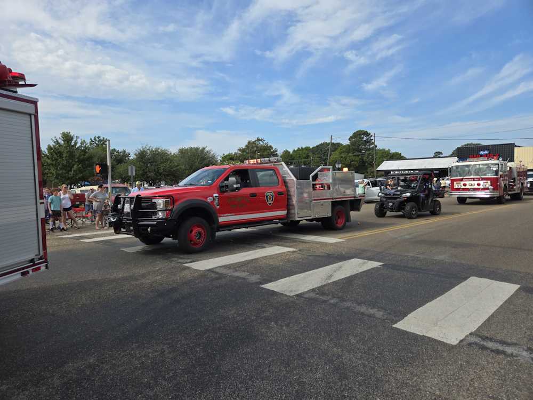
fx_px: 354
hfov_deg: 73.9
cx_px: 266
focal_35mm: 23
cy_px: 200
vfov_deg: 58.9
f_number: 1.8
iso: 25
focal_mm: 5.4
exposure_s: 1/1879
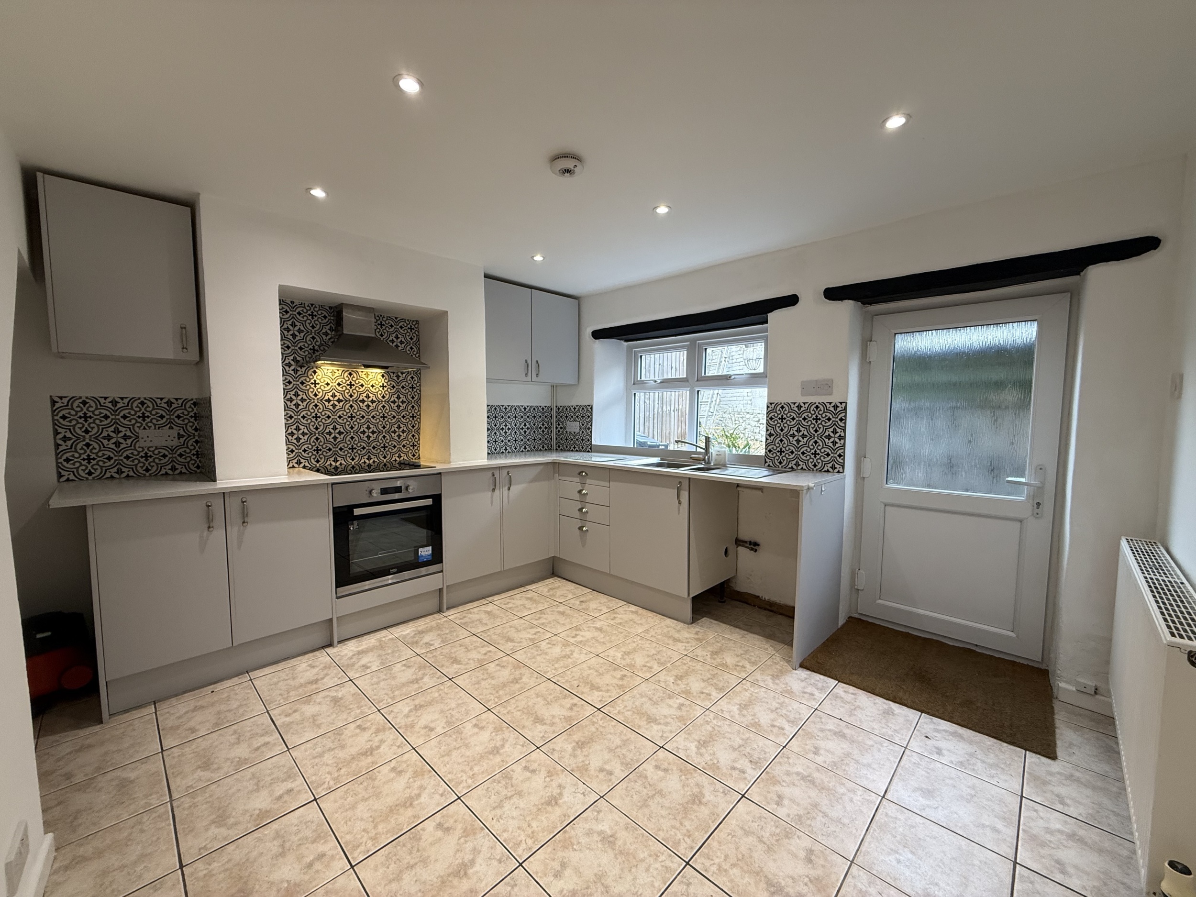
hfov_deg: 102.1
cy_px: 448
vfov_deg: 85.7
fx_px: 484
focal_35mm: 14
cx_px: 598
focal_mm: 2.22
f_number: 2.2
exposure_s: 1/100
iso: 160
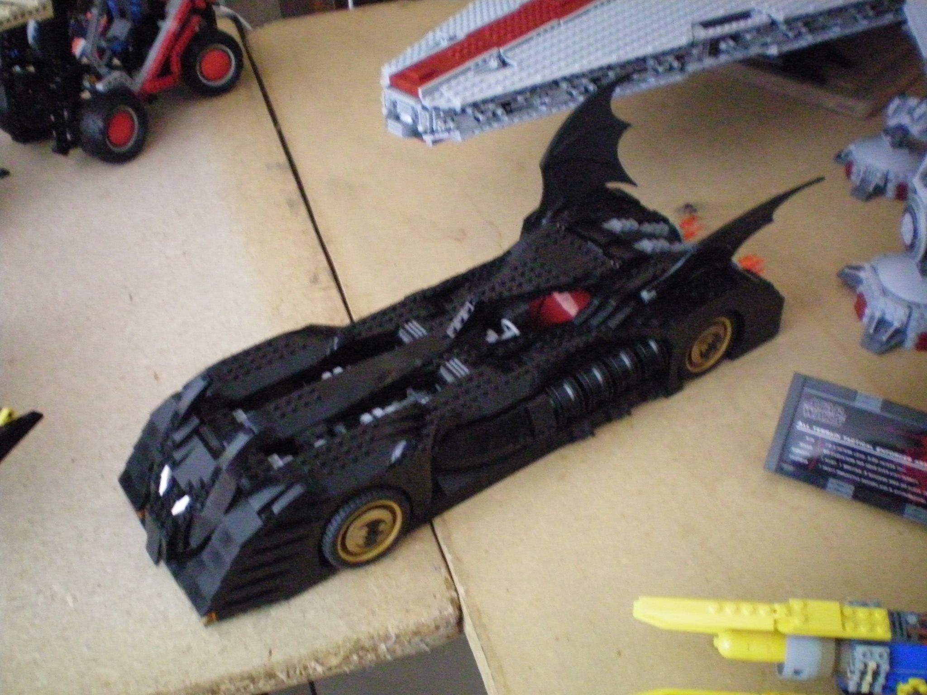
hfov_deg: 49.0
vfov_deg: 37.7
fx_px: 1018
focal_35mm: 38
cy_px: 348
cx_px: 464
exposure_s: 1/30
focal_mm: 6.3
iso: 800
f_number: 3.1
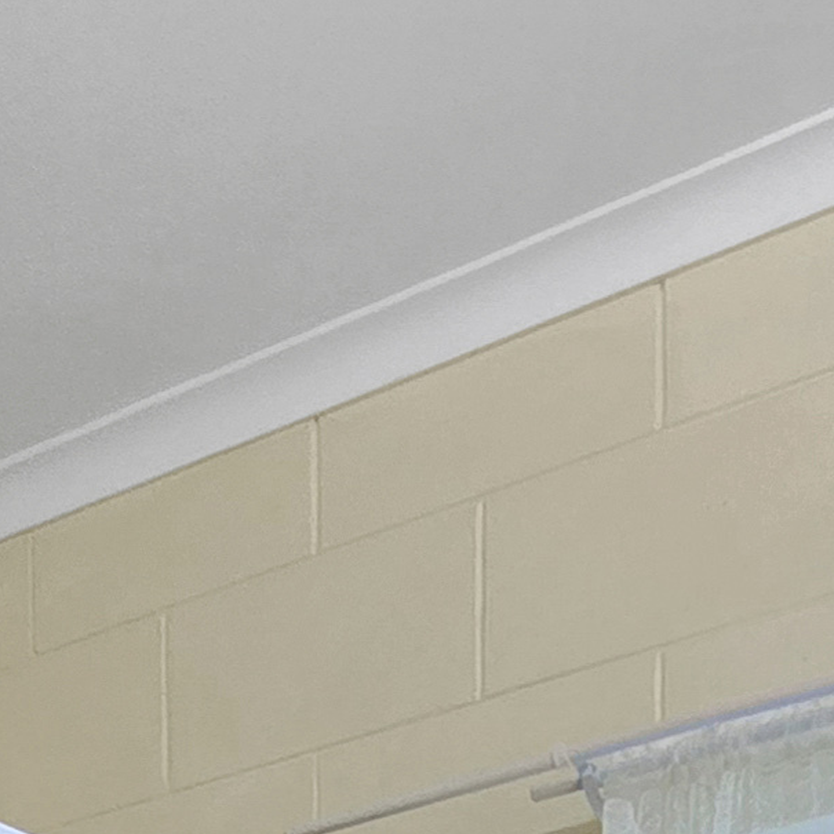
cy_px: 2037
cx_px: 382
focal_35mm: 76
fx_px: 2072
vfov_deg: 14.4
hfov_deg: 22.8
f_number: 2.2
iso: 100
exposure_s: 1/50
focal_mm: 2.2
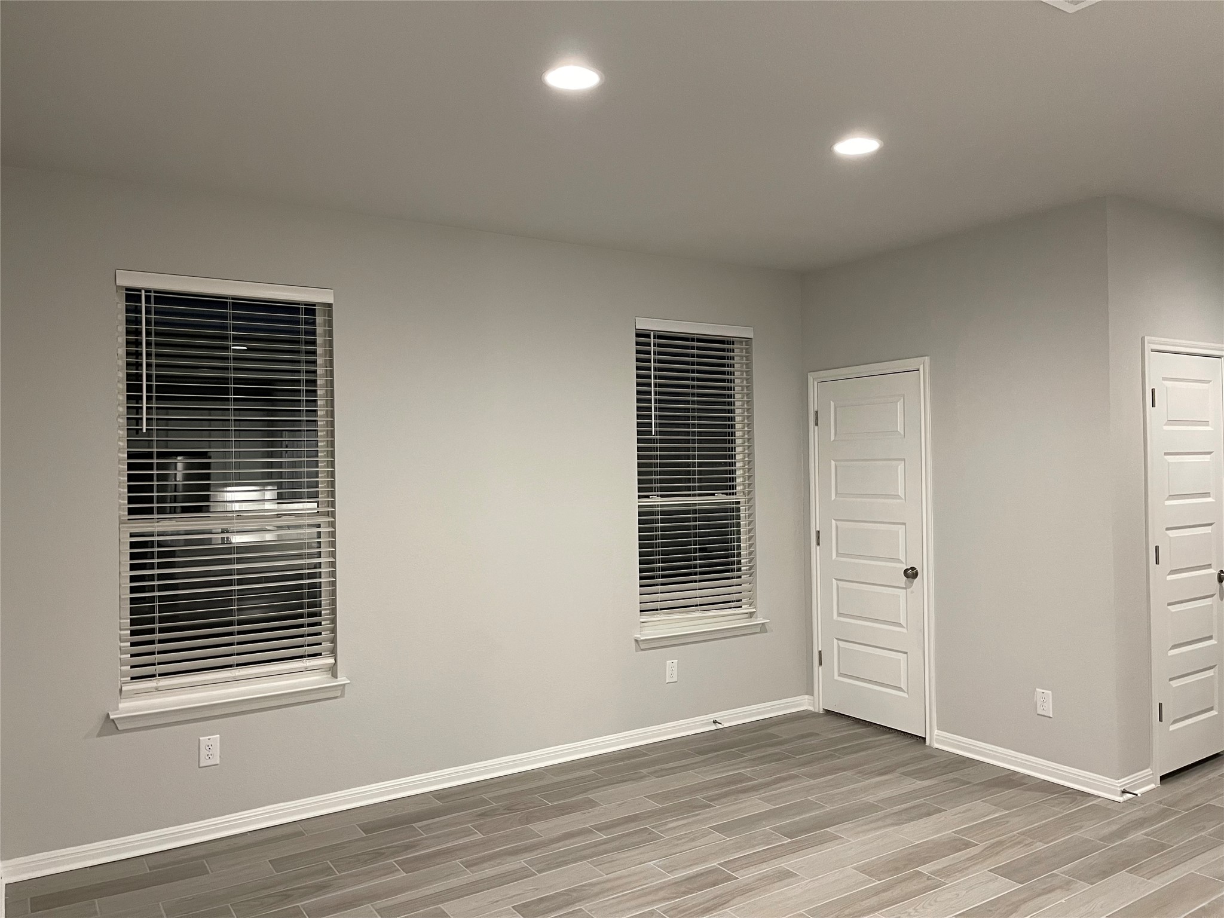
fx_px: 919
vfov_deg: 53.1
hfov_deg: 67.3
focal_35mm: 26
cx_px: 612
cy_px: 459
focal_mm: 5.1
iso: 250
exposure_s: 1/60
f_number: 1.6
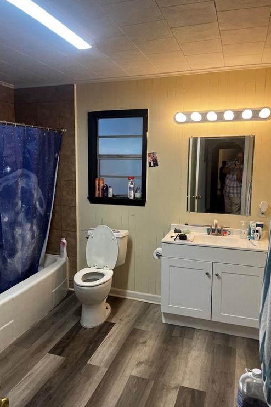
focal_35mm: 28
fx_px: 316
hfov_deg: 46.2
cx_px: 116
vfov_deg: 65.5
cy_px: 198
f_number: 1.6
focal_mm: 5.1
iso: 80
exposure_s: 1/60
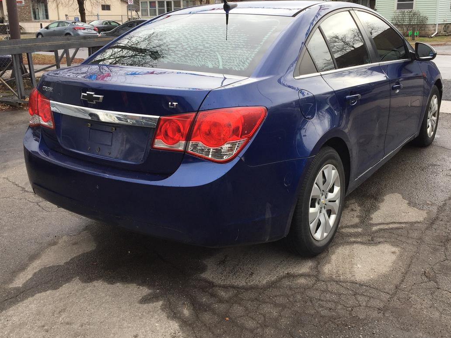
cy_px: 141
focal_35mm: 36
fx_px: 469
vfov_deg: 39.5
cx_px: 252
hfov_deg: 51.2
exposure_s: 1/370
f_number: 2.2
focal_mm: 4.15
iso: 32
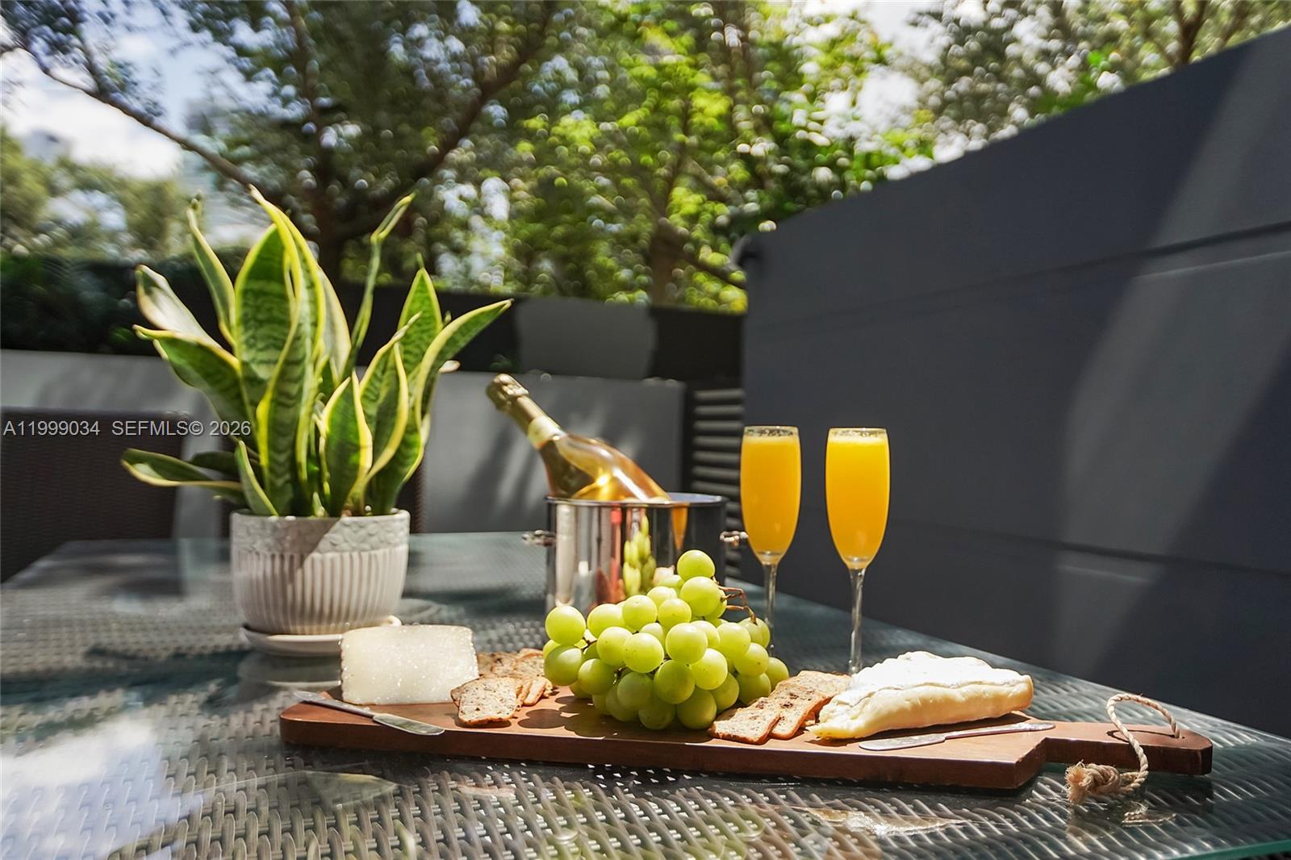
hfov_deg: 65.5
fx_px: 1004
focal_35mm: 28
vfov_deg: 46.4
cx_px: 646
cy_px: 430
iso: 800
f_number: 2.8
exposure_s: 1/8000
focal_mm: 28
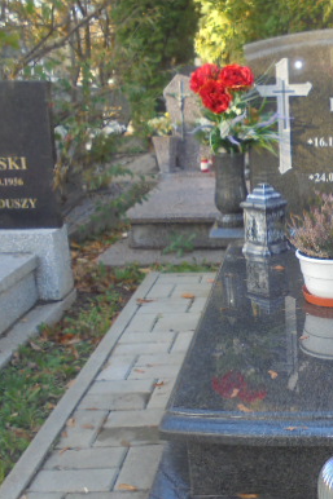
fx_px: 694
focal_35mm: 50
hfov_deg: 25.7
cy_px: 308
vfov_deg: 39.4
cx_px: 329
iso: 100
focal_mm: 5.3
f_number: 3.7
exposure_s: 1/60
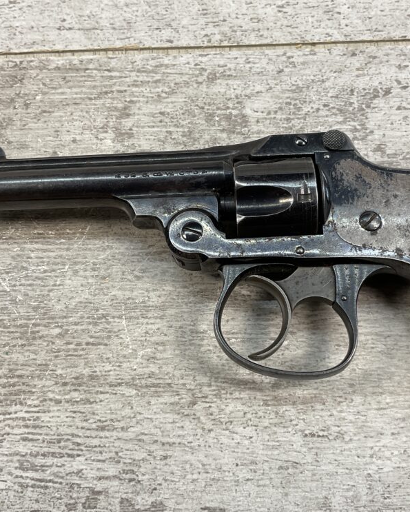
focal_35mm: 39
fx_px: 591
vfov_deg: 46.8
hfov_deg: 38.1
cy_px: 253
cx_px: 252
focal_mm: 3
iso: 16
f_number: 1.8
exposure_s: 1/157
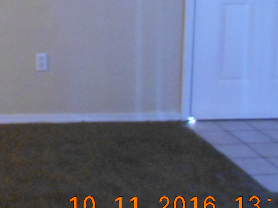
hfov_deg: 25.1
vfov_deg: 19.9
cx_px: -41
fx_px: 570
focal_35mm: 71
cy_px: -17
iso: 800
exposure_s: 1/3
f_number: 3.4
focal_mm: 4.7
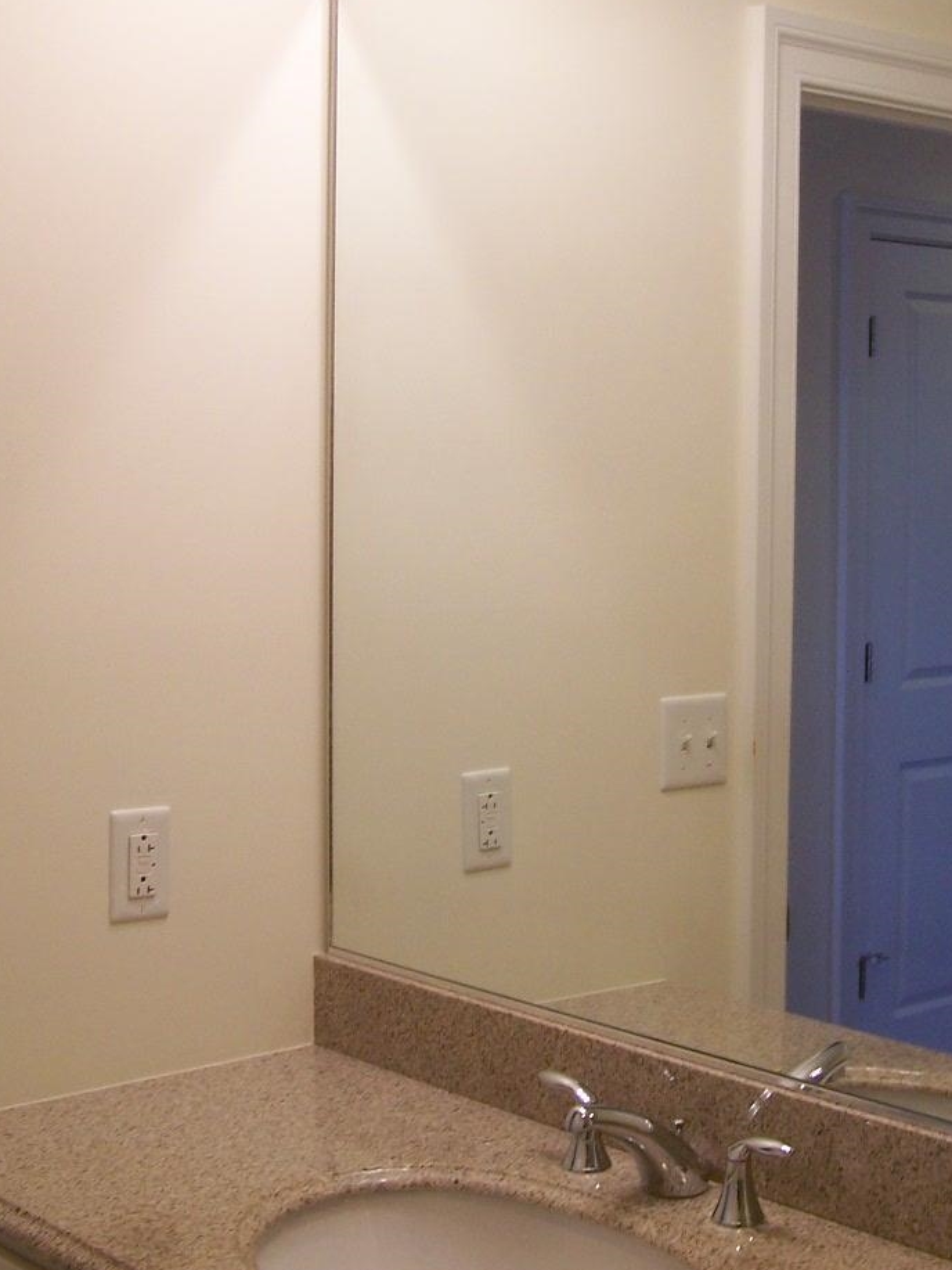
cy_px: 510
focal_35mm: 62
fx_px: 2273
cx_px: 627
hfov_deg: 23.6
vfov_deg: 31.1
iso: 80
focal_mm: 6.3
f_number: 2.8
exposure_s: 1/40
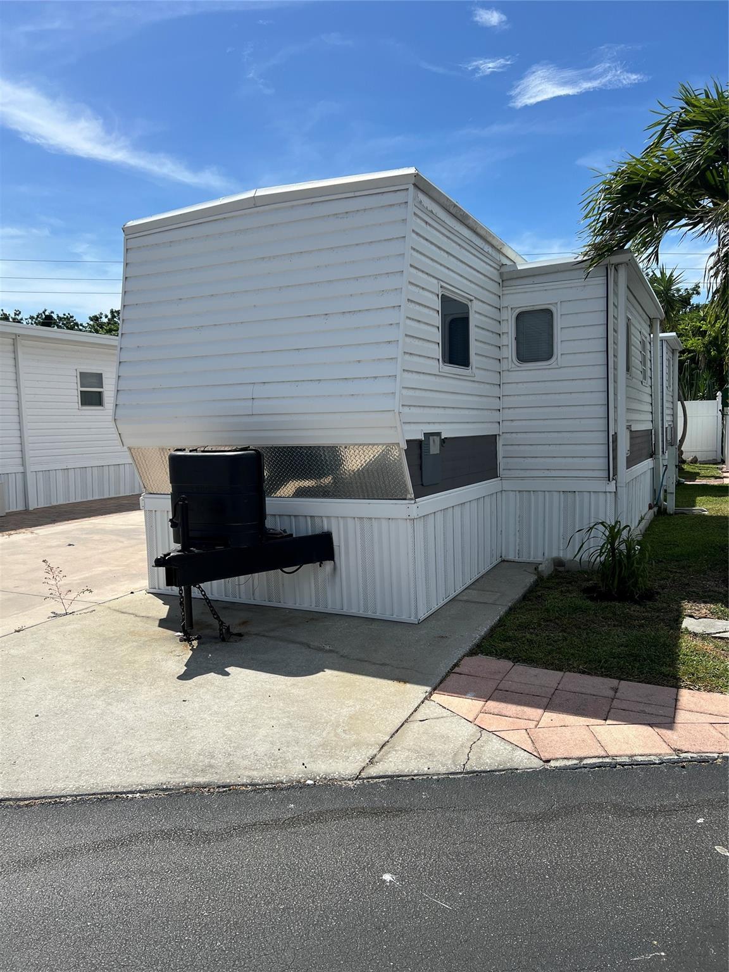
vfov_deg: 67.3
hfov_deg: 53.1
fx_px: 730
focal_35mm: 26
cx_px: 364
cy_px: 486
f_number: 1.5
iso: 50
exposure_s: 1/6579
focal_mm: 5.7
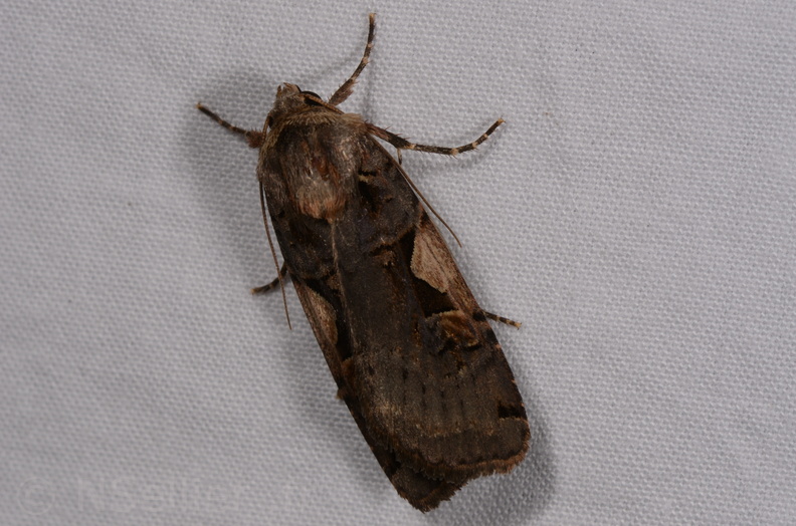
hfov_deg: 16.1
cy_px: 263
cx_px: 398
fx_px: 2812
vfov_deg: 10.7
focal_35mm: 128
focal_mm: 85
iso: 100
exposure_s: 1/60
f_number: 25
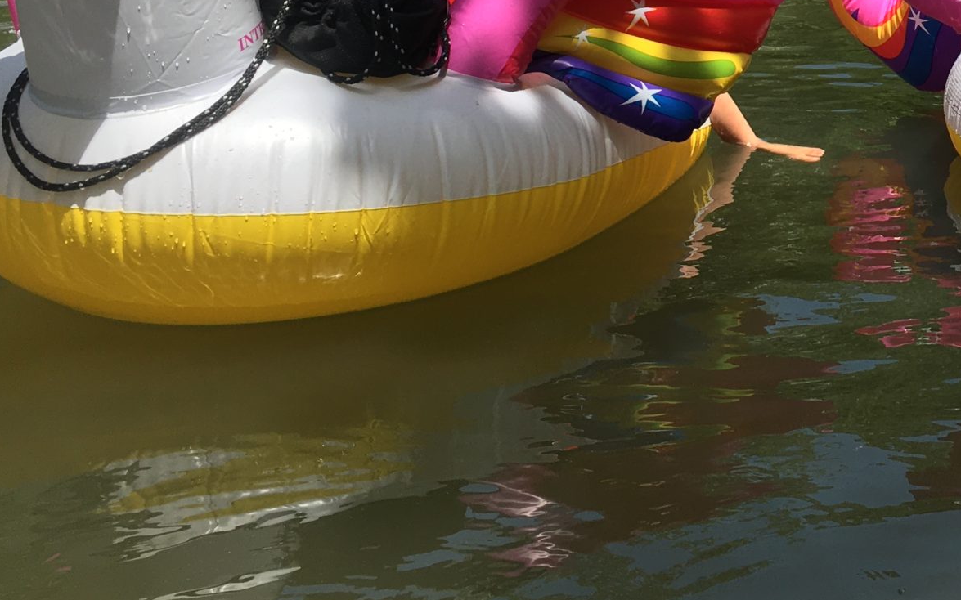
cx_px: 898
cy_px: -87
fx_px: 1755
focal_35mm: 67
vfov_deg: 18.6
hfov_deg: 29.2
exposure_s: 1/1148
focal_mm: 4.15
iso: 25
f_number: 2.2
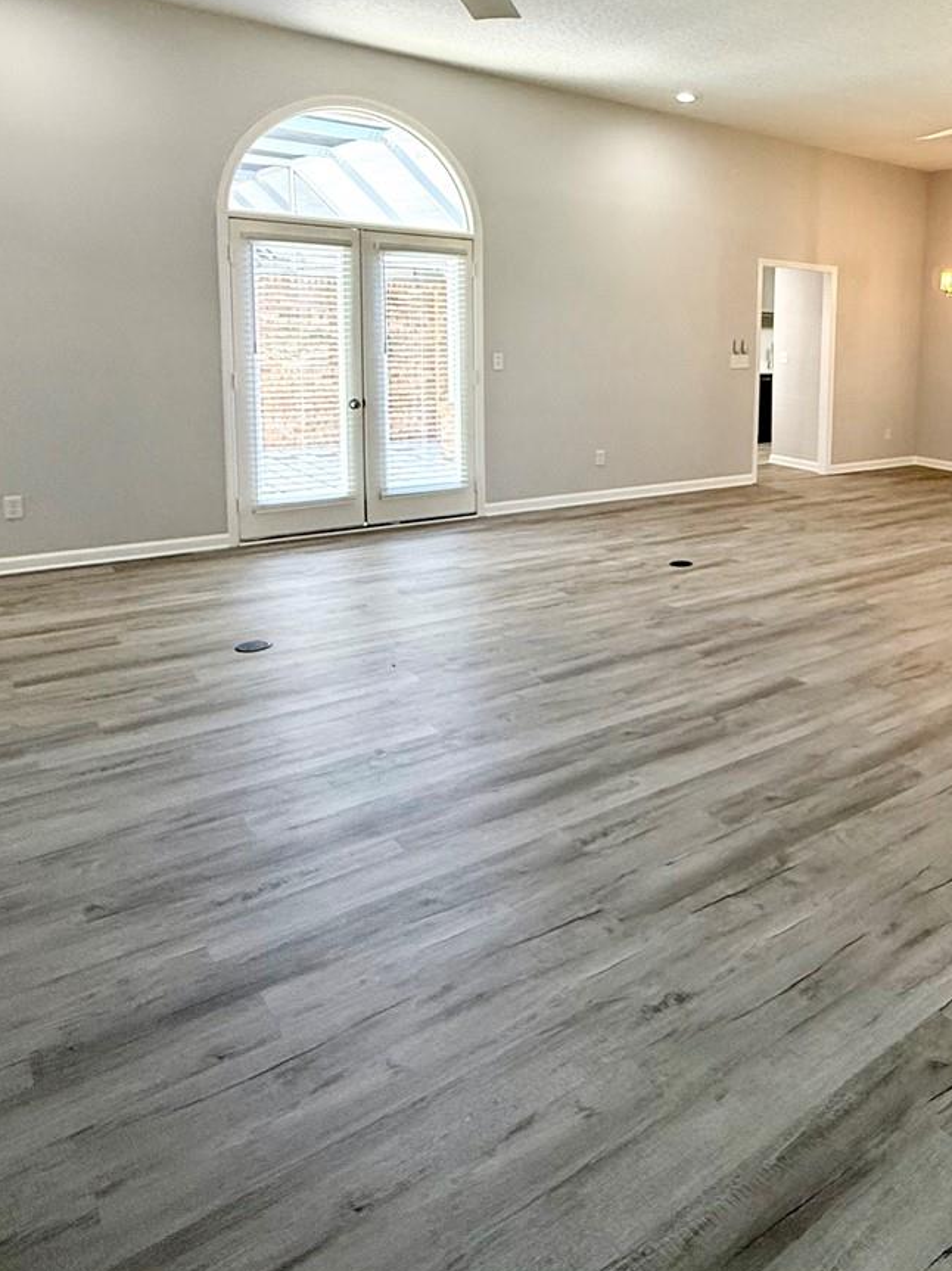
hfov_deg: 47.9
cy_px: 429
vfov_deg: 65.6
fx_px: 954
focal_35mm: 26
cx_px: 846
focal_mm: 2.22
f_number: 2.2
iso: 160
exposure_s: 1/120
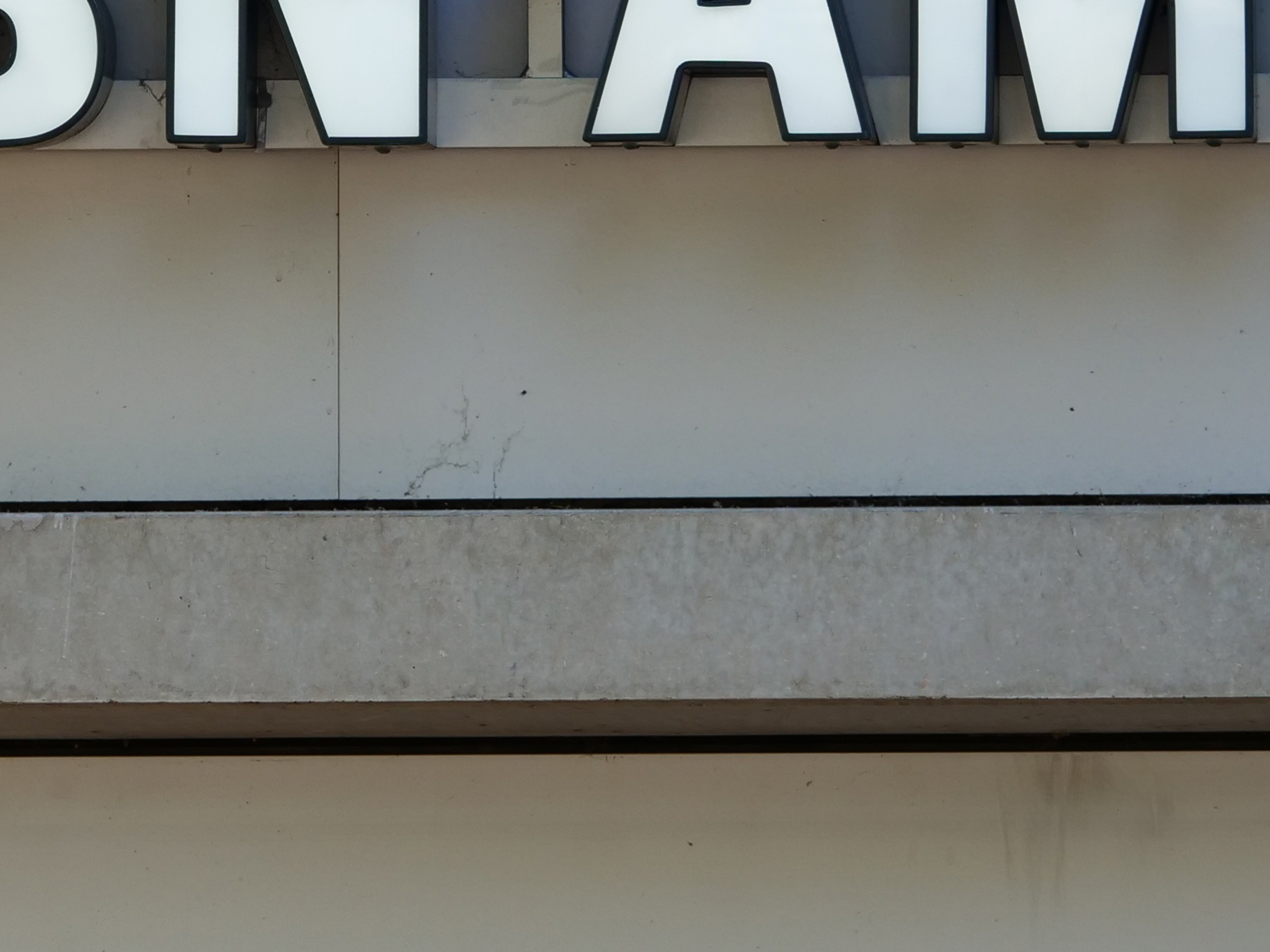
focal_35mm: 649
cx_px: 350
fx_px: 23812
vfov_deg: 2.3
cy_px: 60
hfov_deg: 3.1
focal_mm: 115
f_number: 2.8
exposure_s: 1/400
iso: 200
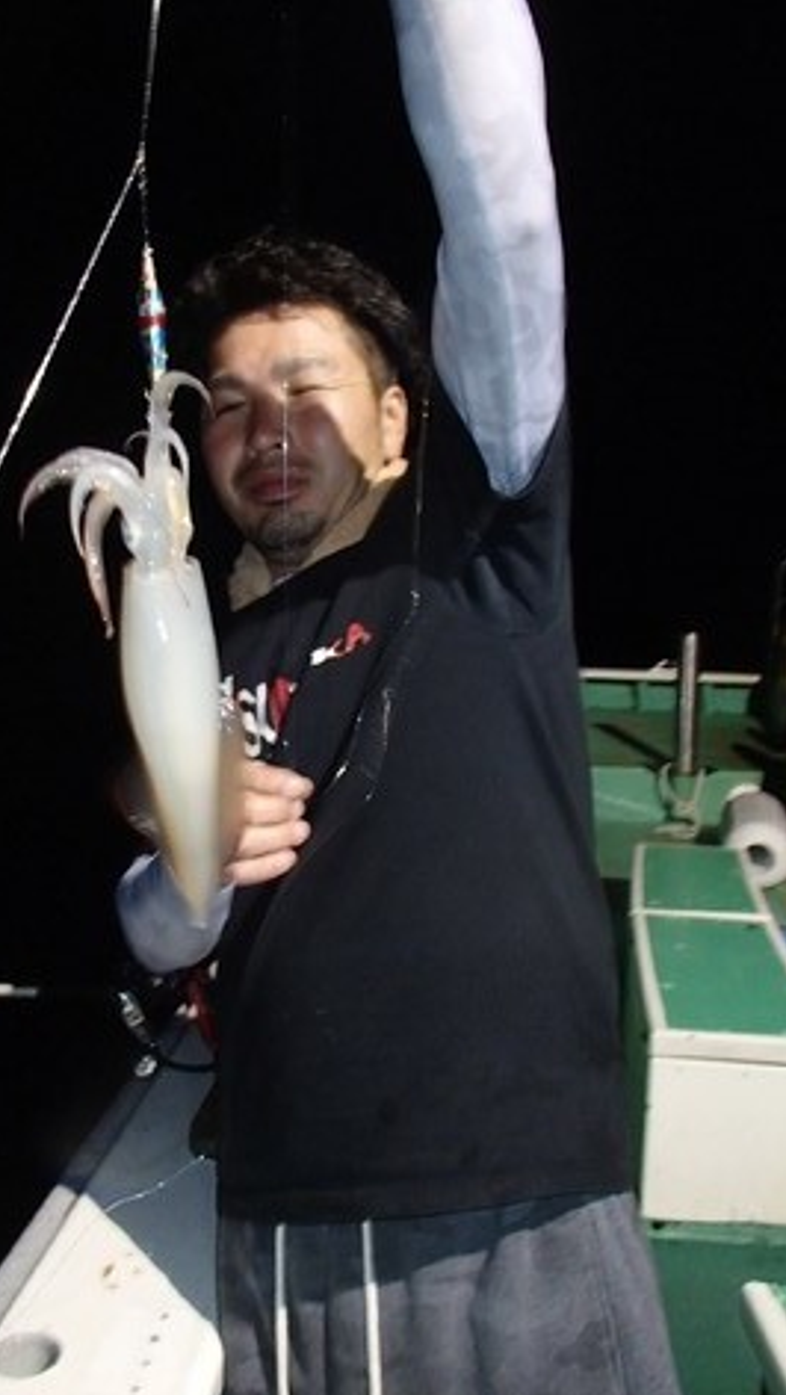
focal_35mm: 31
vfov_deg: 62.6
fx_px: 1147
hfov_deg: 37.7
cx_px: 328
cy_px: 706
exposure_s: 1/30
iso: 400
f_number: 3.9
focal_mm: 5
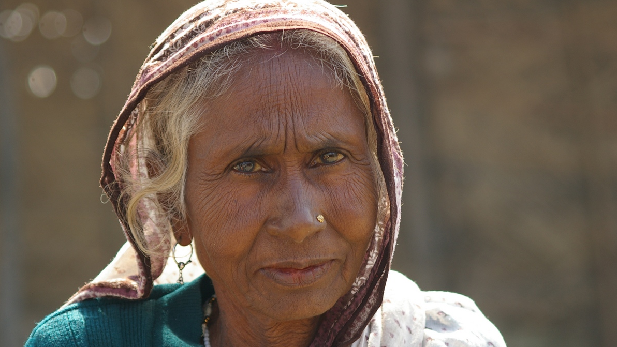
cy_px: 200
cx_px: 308
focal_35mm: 158
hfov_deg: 13.6
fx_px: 2585
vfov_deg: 7.7
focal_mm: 100
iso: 200
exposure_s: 1/180
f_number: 5.6
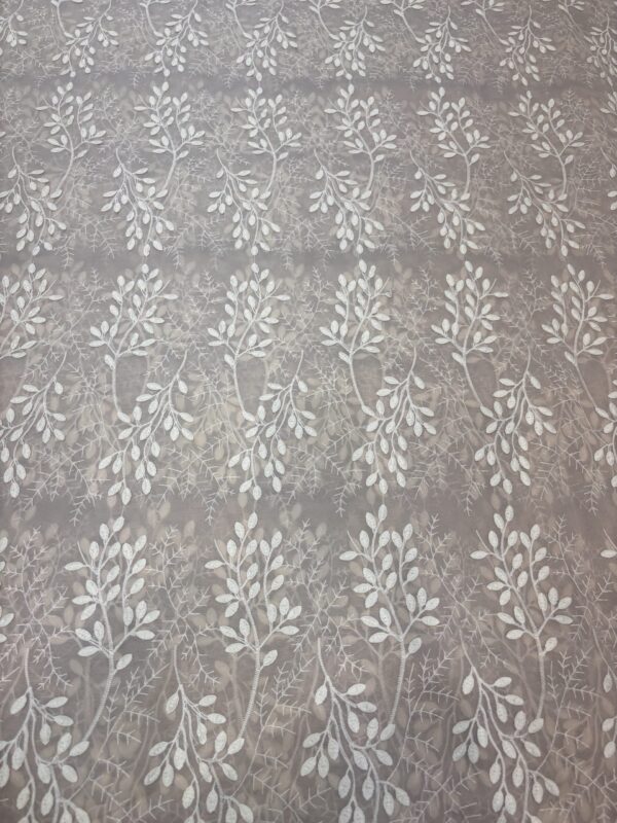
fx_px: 618
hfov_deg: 53.1
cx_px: 308
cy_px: 412
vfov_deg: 67.3
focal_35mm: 26
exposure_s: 1/306
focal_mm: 5.96
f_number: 1.6
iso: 50
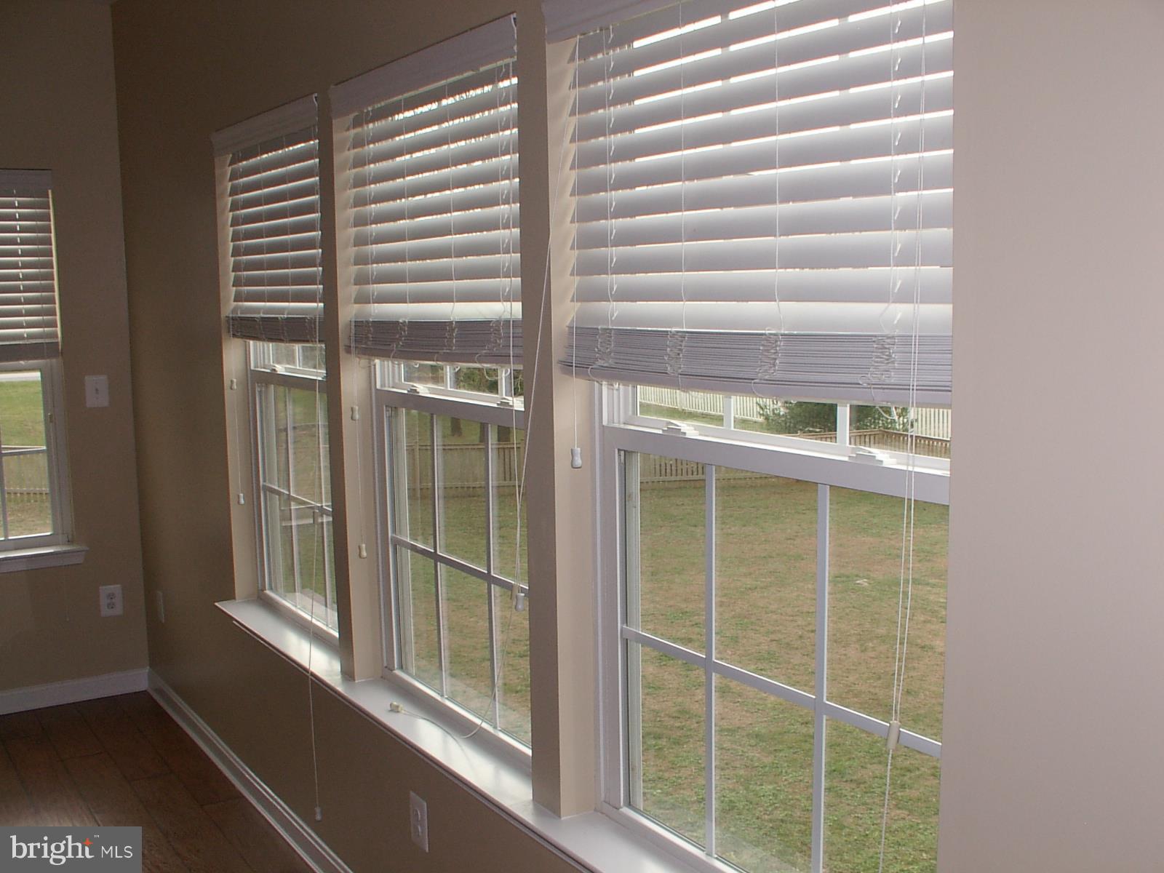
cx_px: 582
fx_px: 1244
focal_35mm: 37
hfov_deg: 50.1
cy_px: 436
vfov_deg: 38.7
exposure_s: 1/75
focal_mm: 5.8
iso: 100
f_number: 4.4
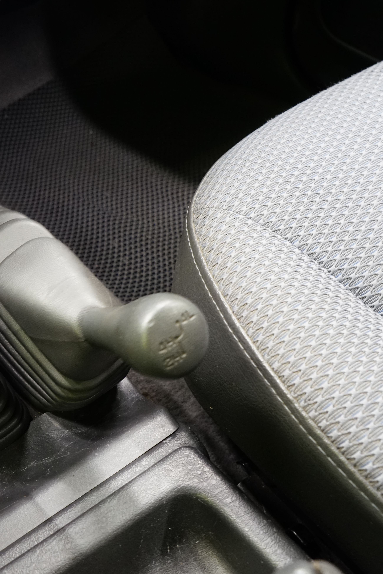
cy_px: 293
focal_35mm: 43
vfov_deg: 45.4
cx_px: -8
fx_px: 686
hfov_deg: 29.0
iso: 2000
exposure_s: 1/8
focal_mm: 28
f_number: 8
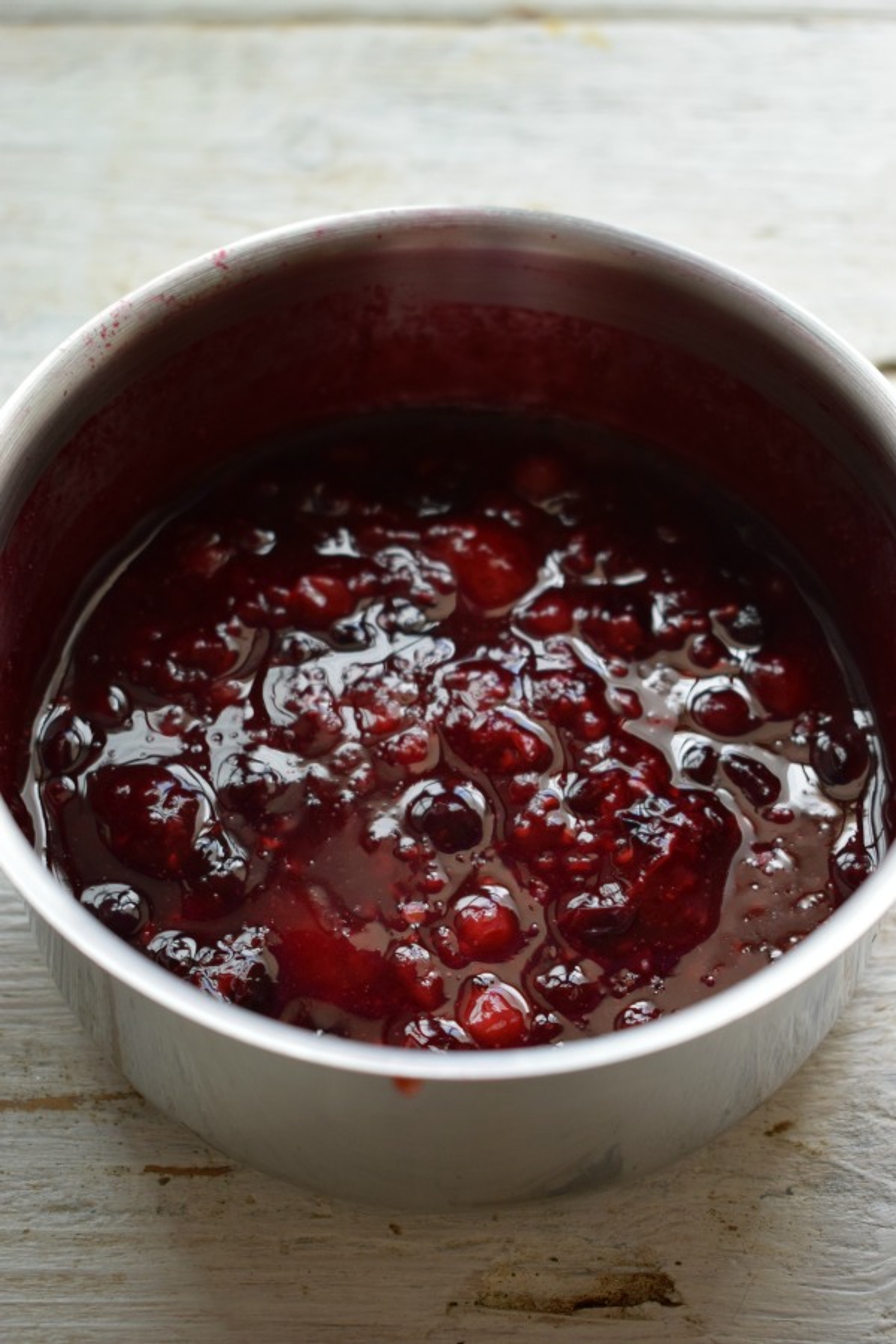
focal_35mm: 60
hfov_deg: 22.6
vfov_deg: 33.4
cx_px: 448
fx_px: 2240
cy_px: 672
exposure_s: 1/100
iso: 400
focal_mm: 40
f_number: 5
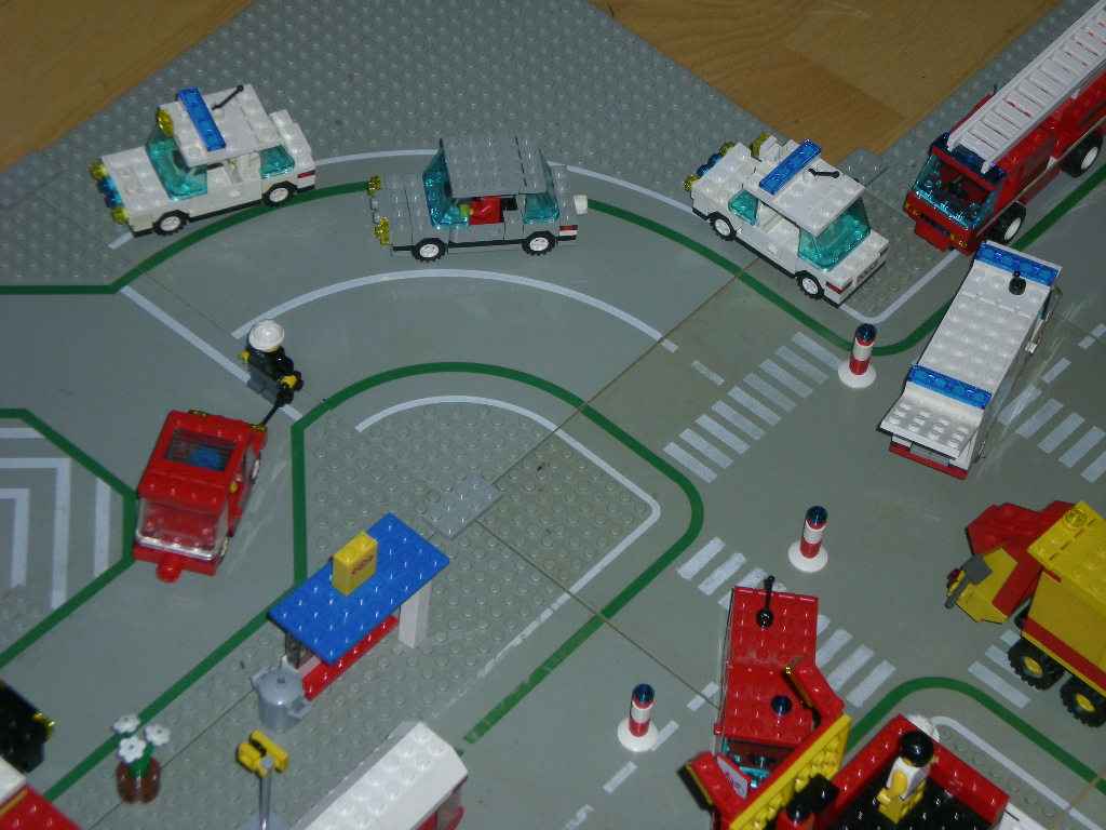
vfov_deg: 14.1
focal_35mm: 105
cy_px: 415
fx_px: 3355
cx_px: 553
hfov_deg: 18.7
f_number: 5.7
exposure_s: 1/120
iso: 114
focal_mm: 17.3
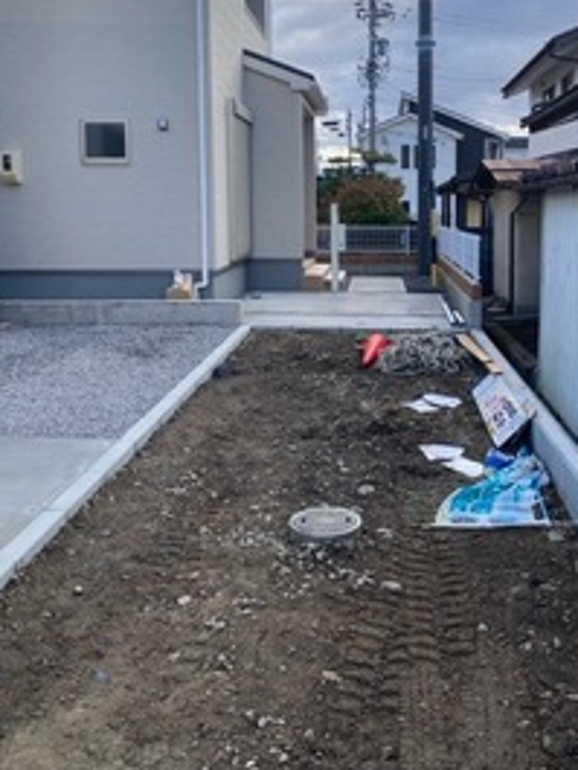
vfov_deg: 48.4
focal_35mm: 38
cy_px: 276
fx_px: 845
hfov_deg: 37.4
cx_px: 375
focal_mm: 3.99
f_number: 1.8
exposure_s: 1/813
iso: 20
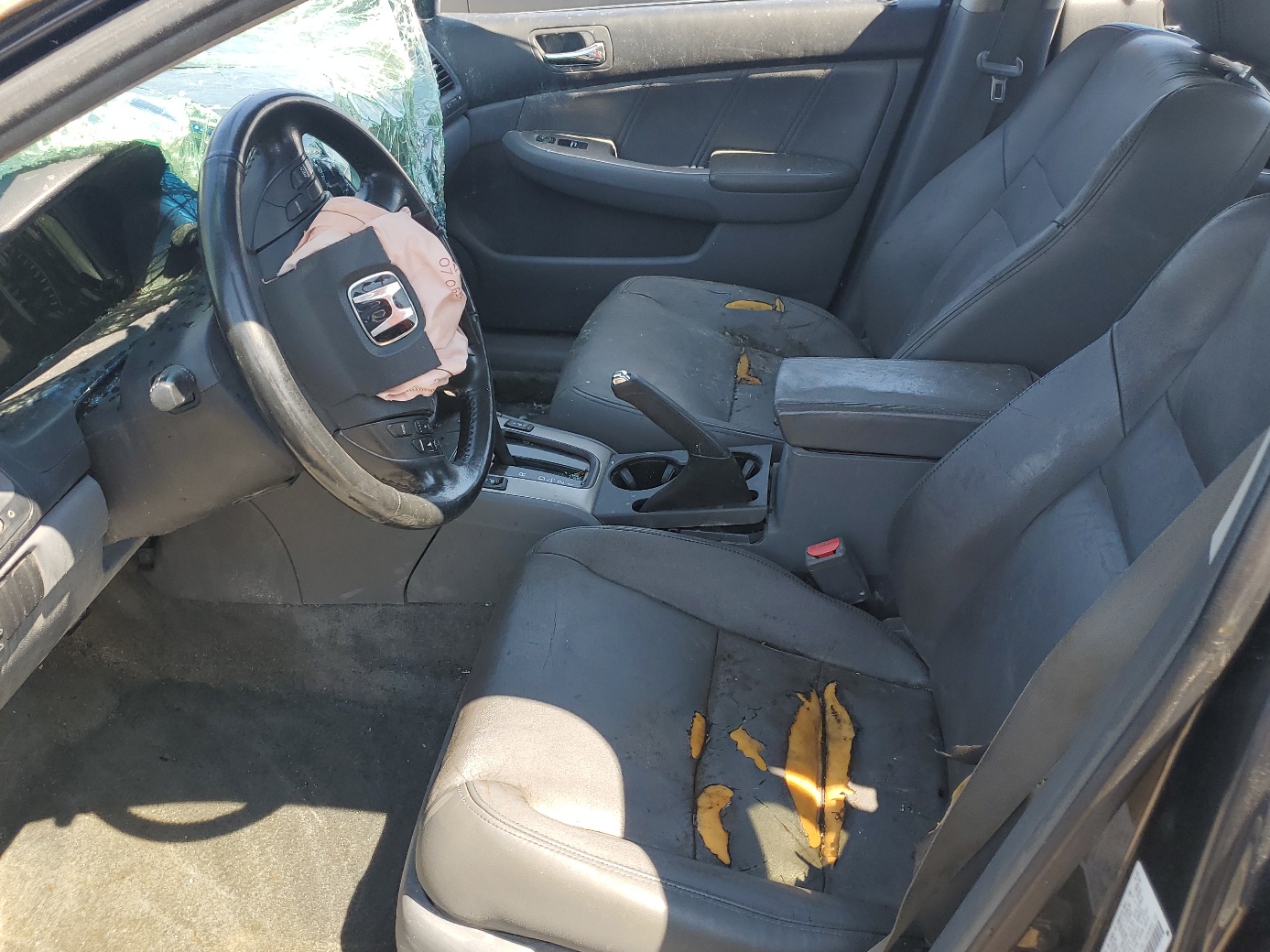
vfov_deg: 46.7
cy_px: 531
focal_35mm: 30
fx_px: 1101
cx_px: 613
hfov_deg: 60.0
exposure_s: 1/476
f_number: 1.5
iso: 50
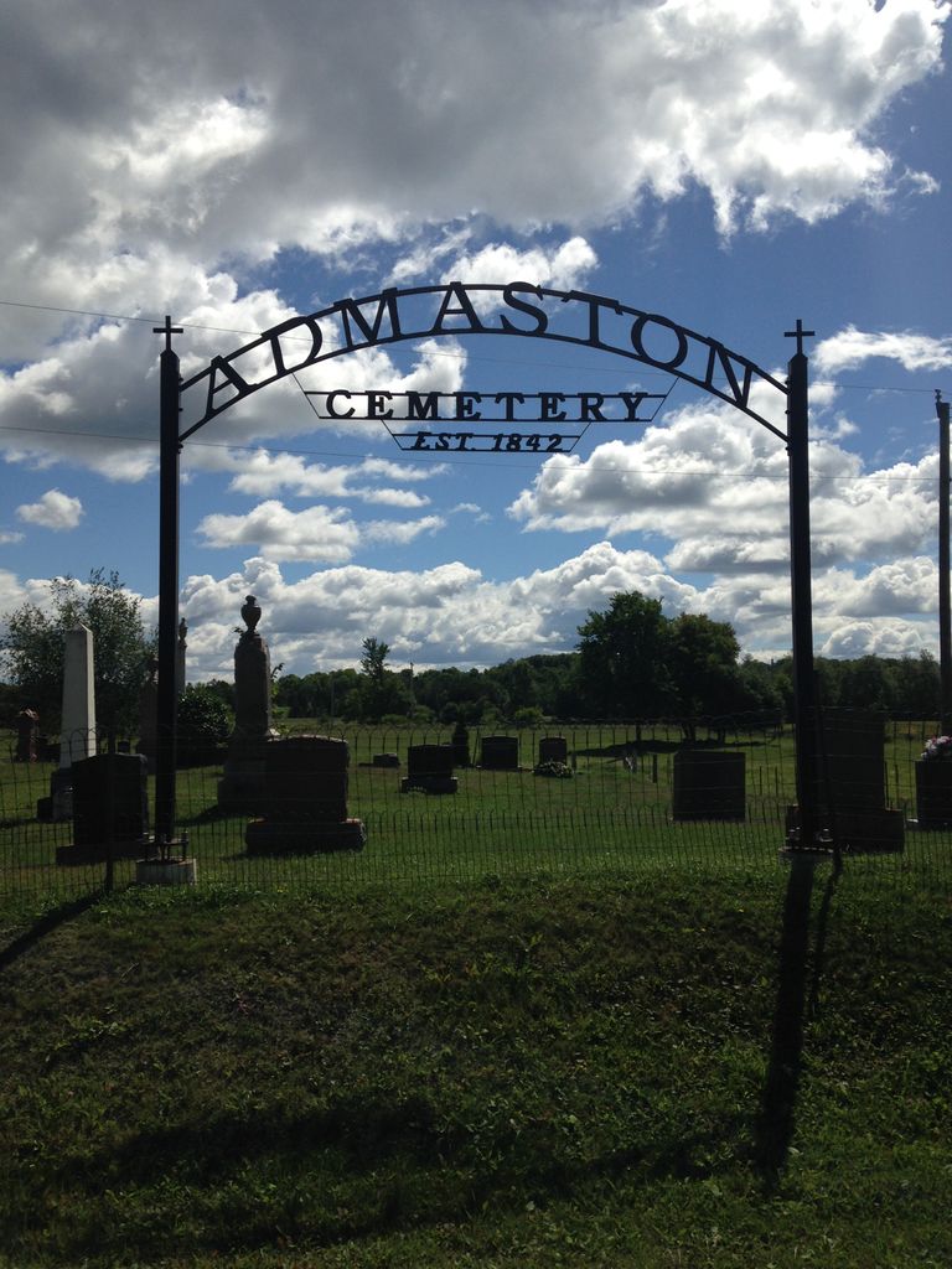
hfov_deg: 42.9
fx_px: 1210
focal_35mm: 33
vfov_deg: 55.4
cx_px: 476
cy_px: 634
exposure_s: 1/4184
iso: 50
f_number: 2.4
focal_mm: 4.12
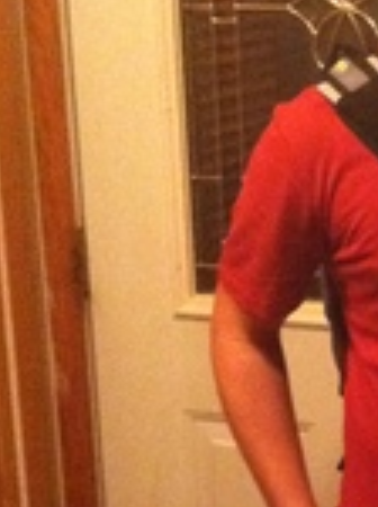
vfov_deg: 17.5
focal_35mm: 112
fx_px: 1635
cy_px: 402
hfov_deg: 13.0
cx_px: 383
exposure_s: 1/15
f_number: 2.8
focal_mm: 3.85
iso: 1000
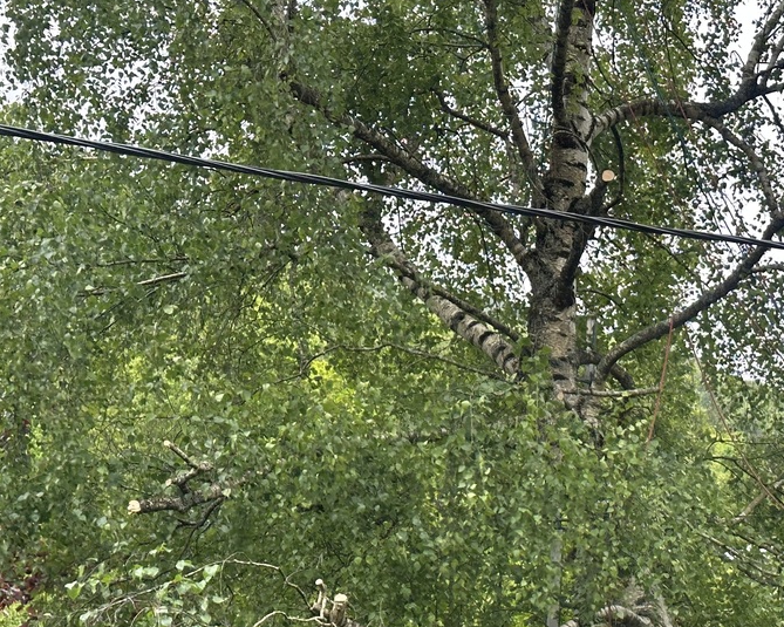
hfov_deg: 22.4
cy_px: 497
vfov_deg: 18.1
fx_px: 1949
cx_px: 626
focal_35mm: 84
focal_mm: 6.86
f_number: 1.78
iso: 64
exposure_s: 1/469
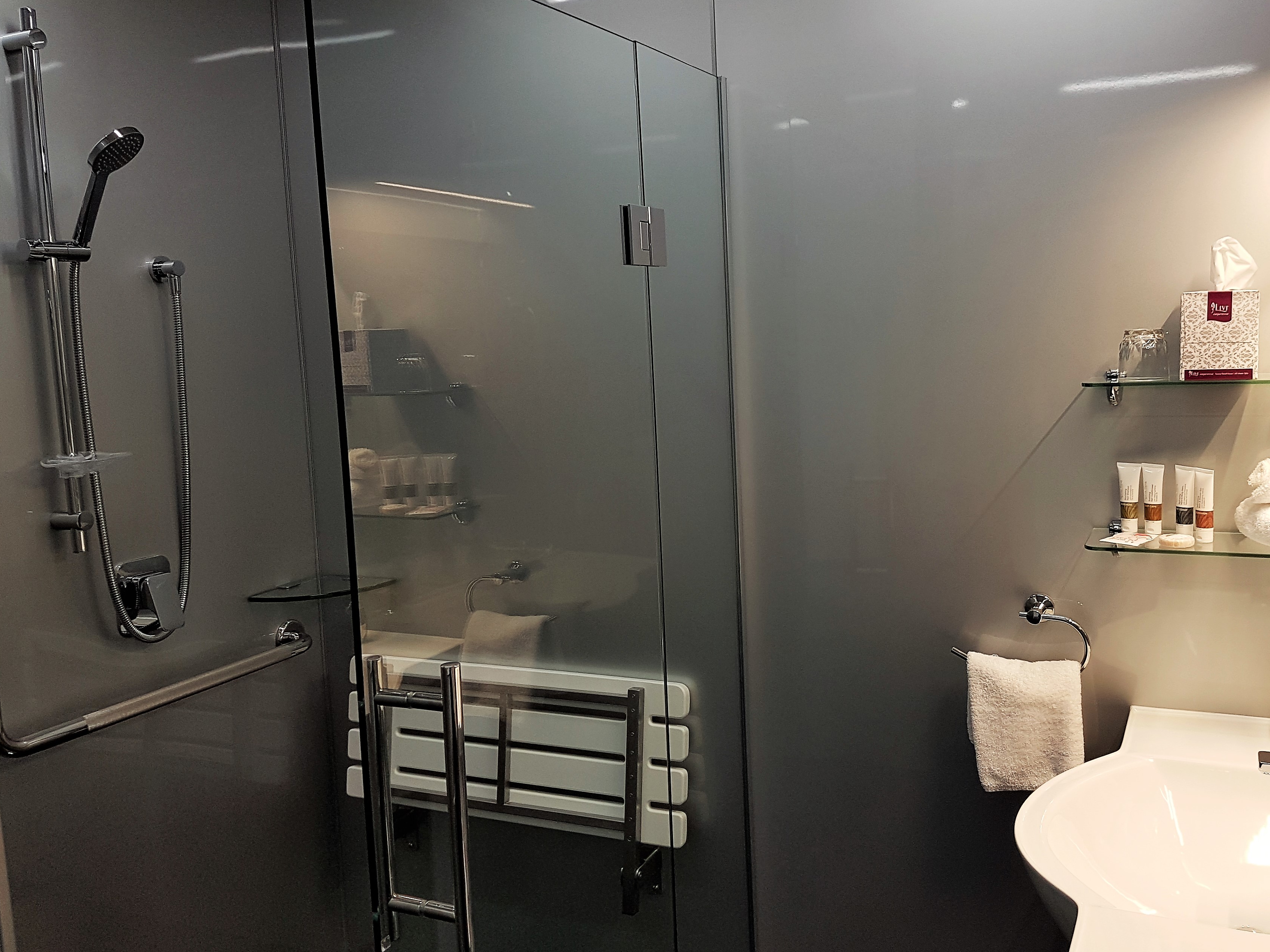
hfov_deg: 58.0
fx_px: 1137
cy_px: 458
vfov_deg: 45.4
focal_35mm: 31
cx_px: 753
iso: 50
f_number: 1.7
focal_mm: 4.2
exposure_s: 1/50
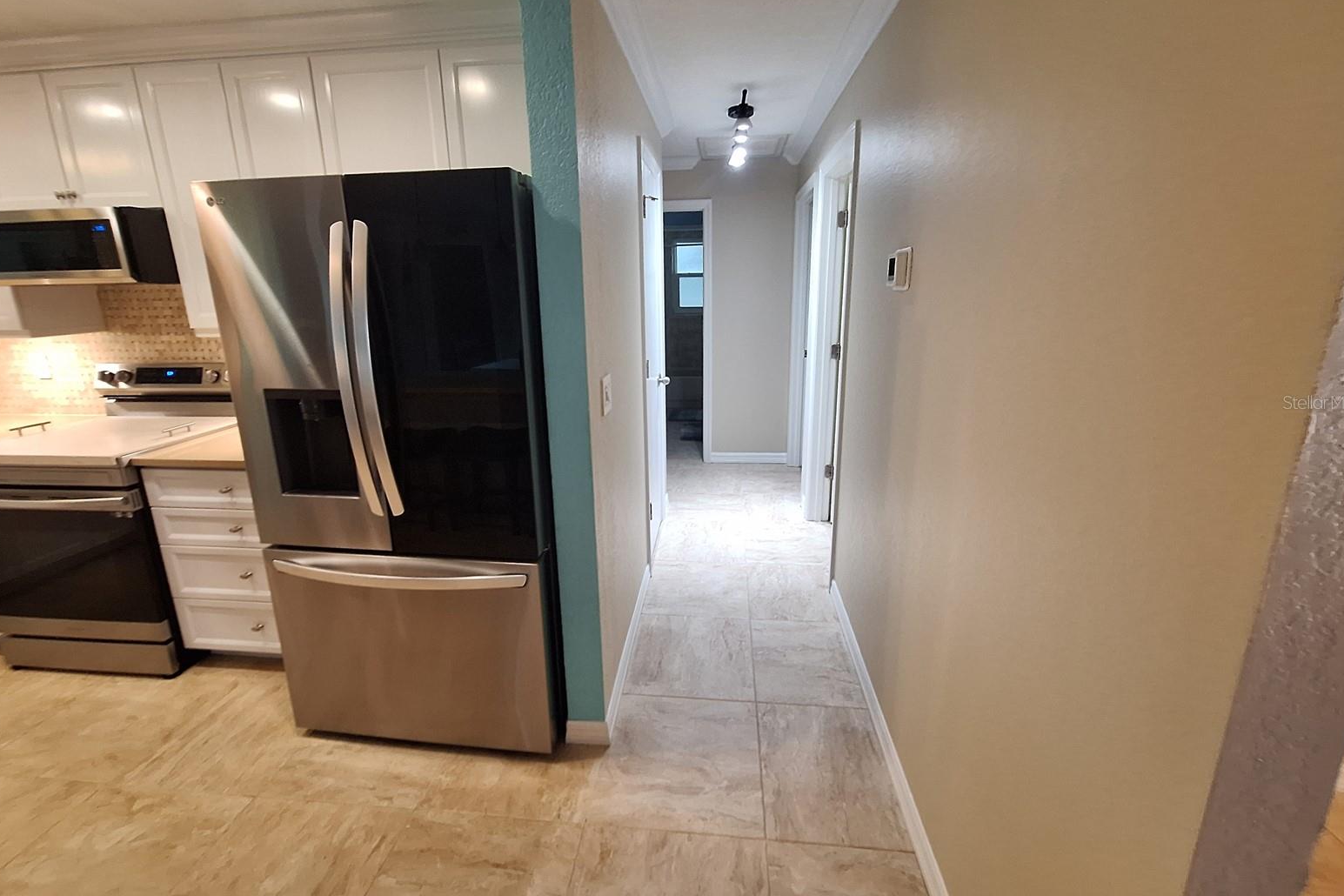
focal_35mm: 14
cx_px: 669
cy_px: 402
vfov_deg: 81.0
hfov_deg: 104.3
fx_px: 523
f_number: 2.2
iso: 200
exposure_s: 1/30
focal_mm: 1.74
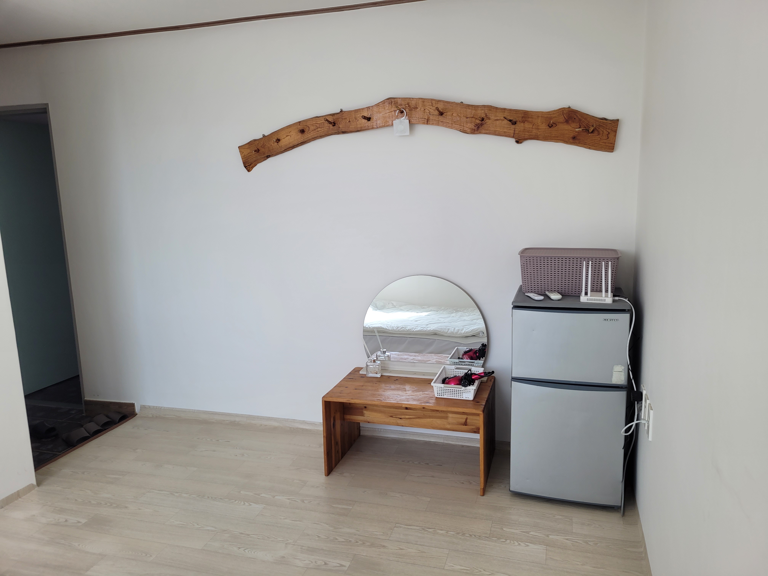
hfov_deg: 67.3
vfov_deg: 53.1
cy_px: 288
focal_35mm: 26
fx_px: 577
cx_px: 384
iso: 50
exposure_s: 1/120
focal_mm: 5.4
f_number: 1.8
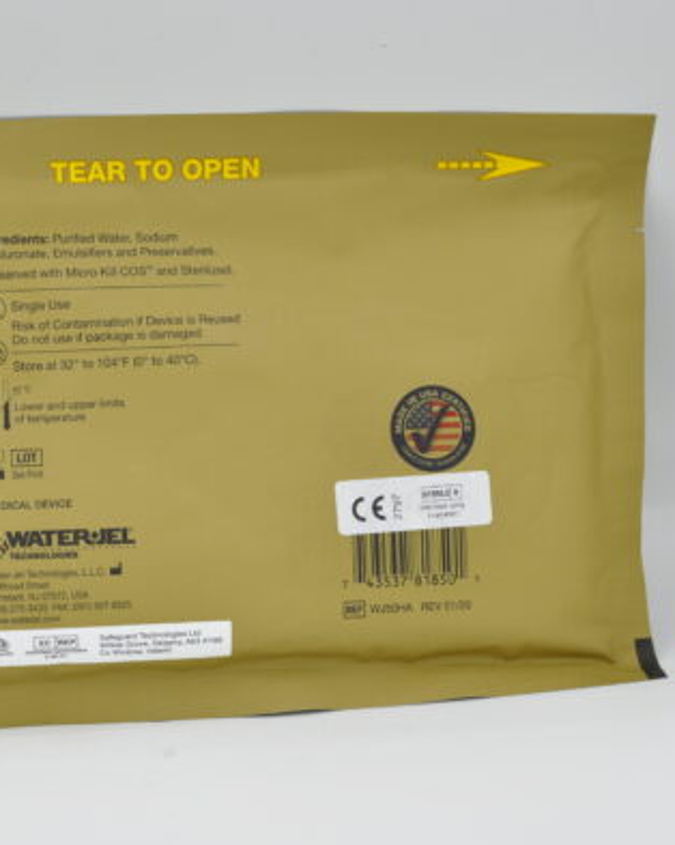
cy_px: 427
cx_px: 155
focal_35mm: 86
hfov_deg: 17.7
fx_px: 2149
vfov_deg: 22.2
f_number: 6.7
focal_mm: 40
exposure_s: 1/180
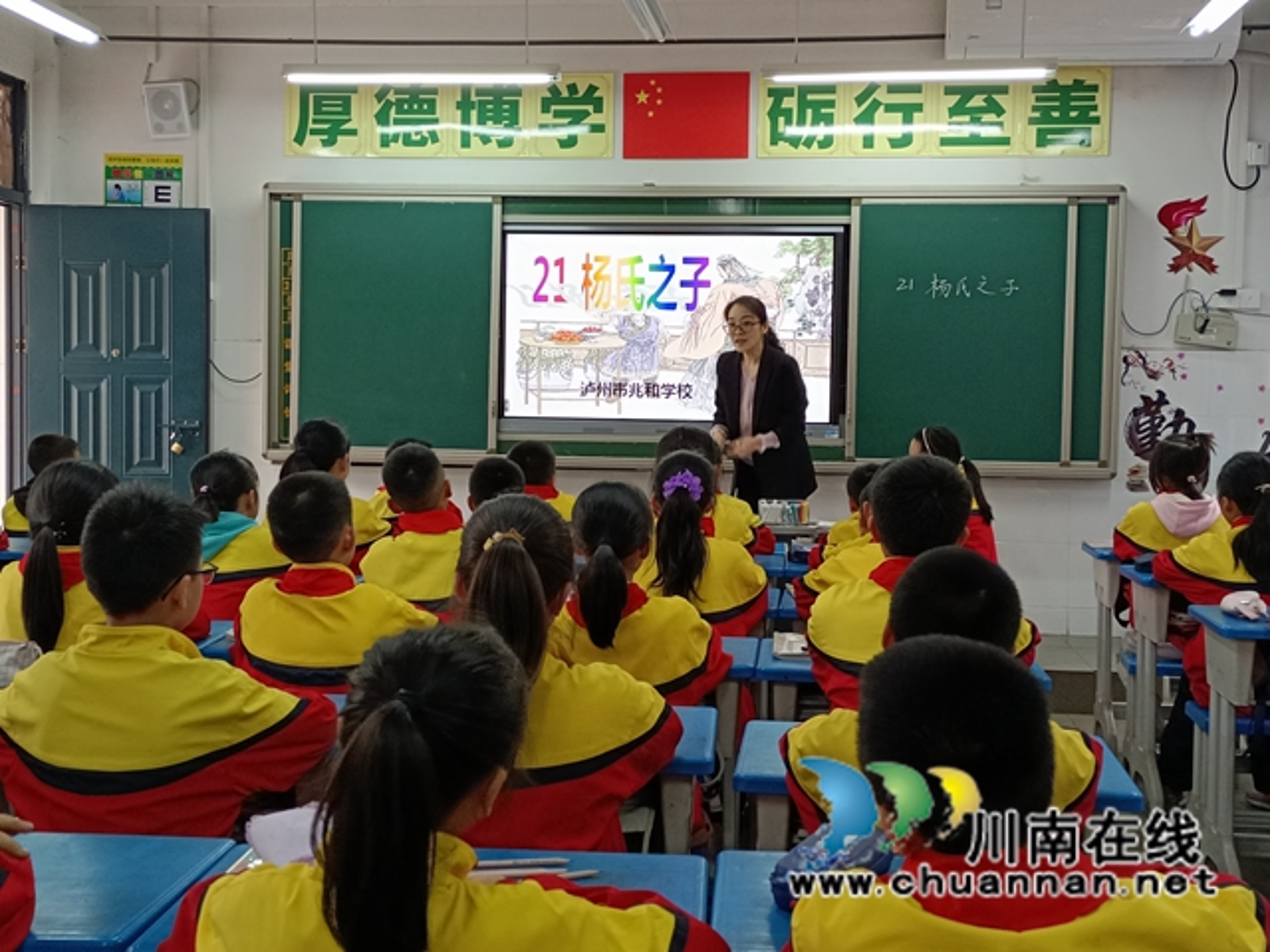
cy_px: 476
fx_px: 1651
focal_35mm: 45
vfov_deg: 32.2
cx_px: 635
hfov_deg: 42.1
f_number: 1.79
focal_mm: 4.71
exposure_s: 1/50
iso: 914
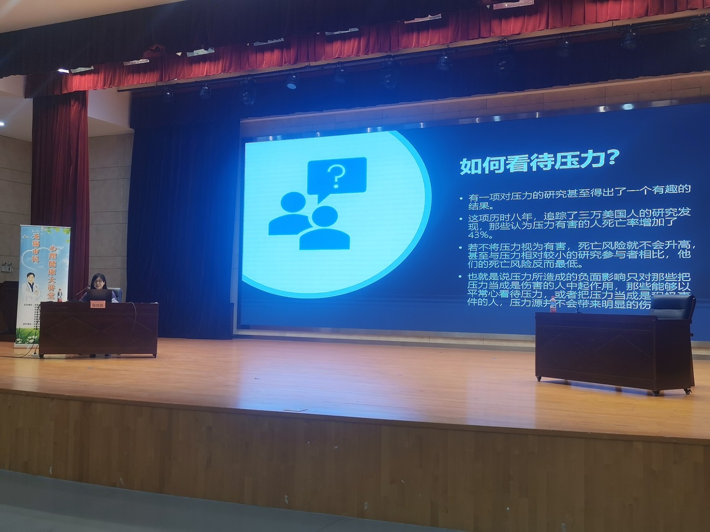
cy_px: 266
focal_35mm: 38
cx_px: 355
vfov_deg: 37.7
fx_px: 779
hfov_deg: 49.0
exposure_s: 1/100
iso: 50
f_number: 1.8
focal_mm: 5.58
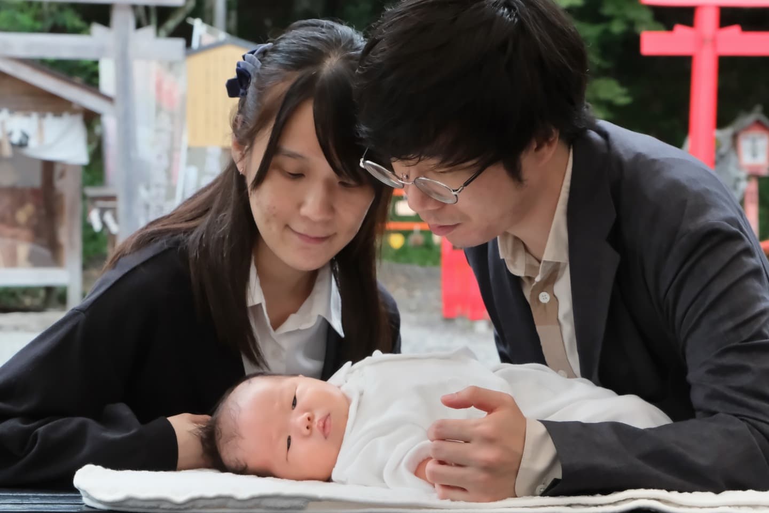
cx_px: 384
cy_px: 256
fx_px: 1410
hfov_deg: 30.5
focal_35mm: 66
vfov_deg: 20.6
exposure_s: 1/200
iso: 1600
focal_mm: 44
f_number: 6.3
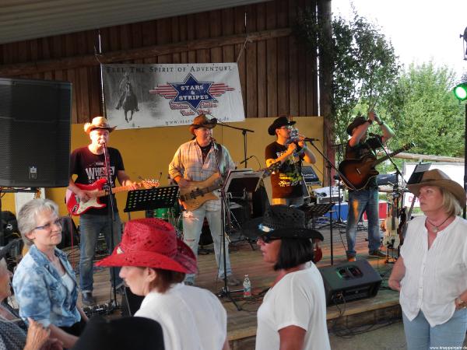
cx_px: 234
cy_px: 175
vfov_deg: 37.7
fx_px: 513
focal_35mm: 38
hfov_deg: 49.0
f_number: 4.4
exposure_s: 1/60
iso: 1000
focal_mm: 19
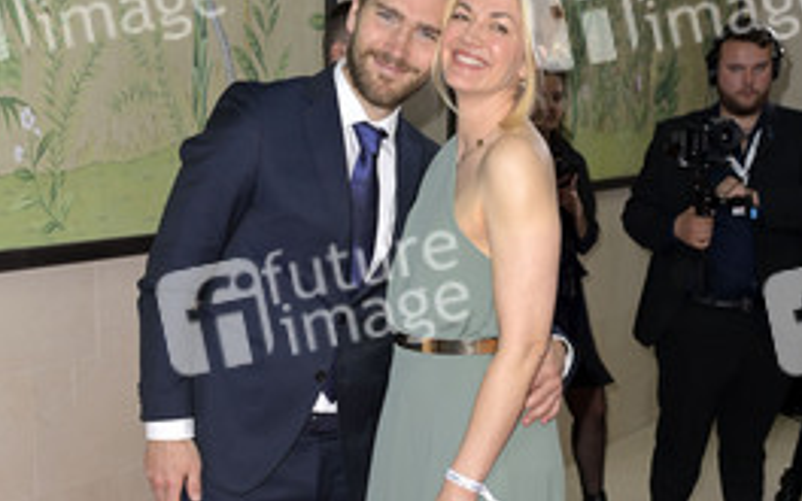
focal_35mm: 71
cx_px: 401
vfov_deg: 18.0
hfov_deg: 29.0
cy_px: 455
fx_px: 1552
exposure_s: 1/200
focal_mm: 46
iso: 640
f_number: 5.6
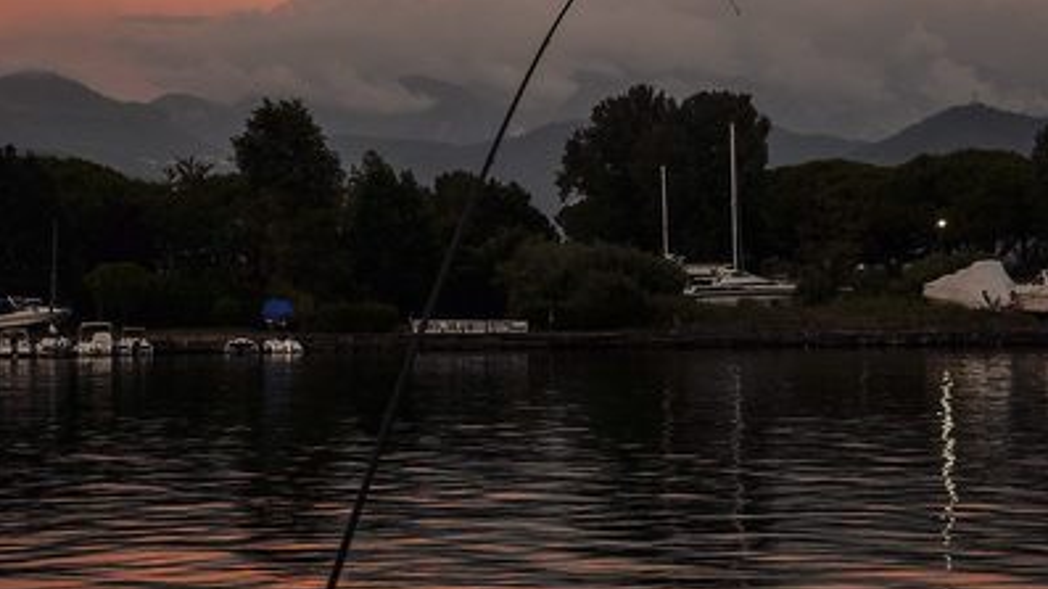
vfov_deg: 11.3
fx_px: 2967
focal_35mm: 107
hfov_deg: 20.0
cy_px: 111
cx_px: 525
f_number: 5
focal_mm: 45
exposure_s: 1/100
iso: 200
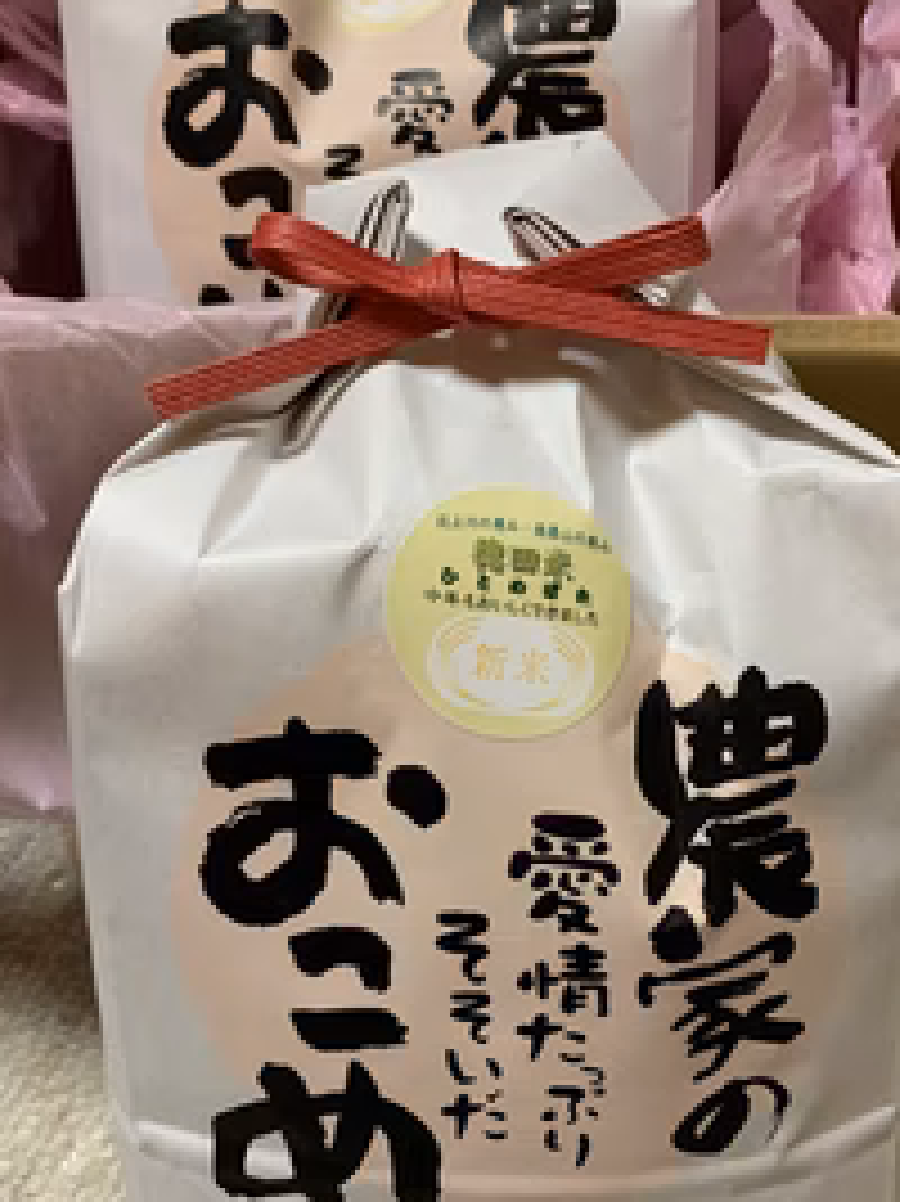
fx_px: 1353
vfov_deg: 47.9
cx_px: 513
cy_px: 572
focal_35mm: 39
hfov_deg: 36.7
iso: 160
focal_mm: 4.25
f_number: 1.8
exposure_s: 1/50
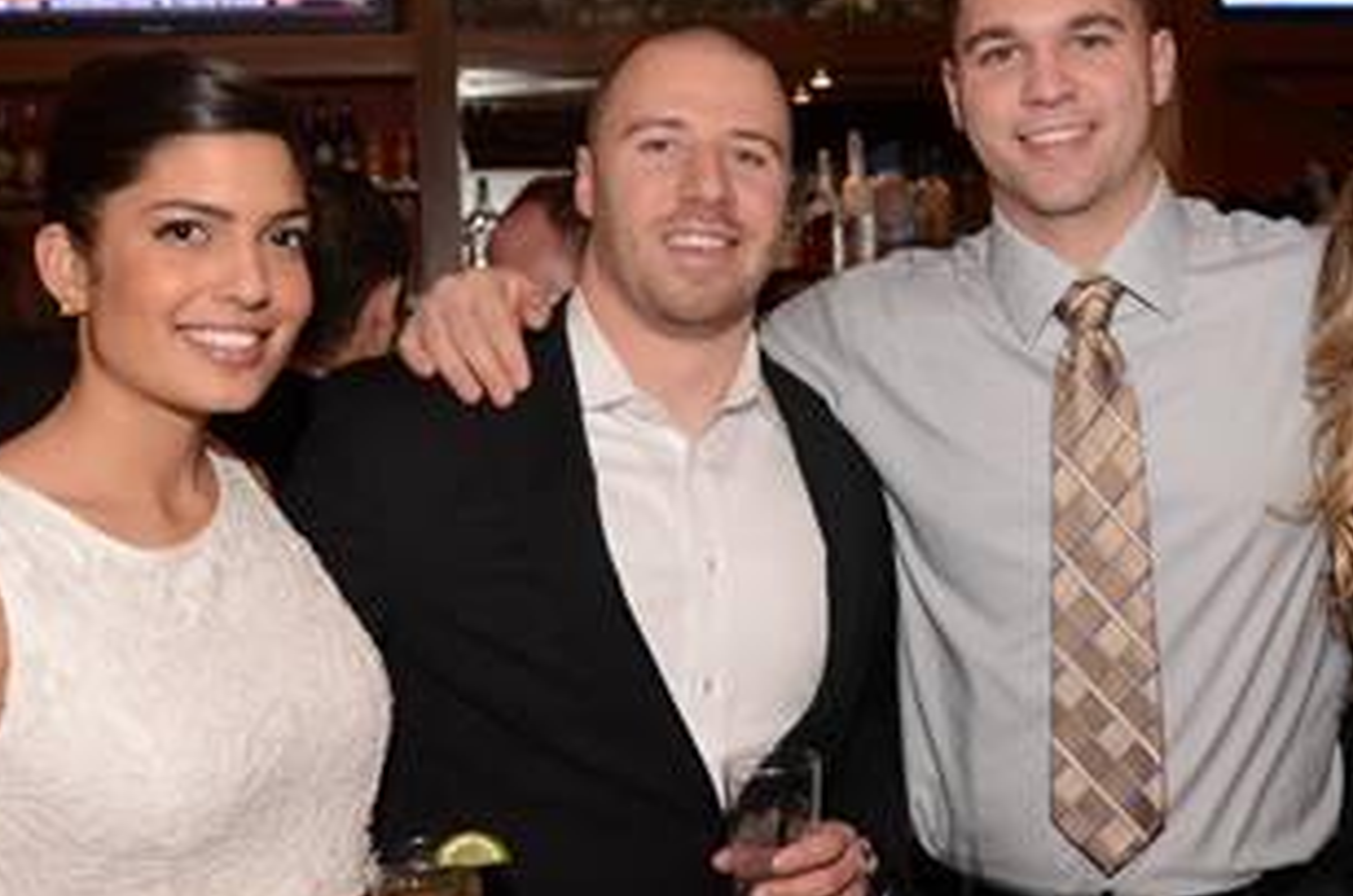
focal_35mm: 51
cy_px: 483
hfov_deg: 38.7
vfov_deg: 26.4
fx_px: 1909
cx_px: 857
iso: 1250
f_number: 4
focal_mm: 19
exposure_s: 1/60
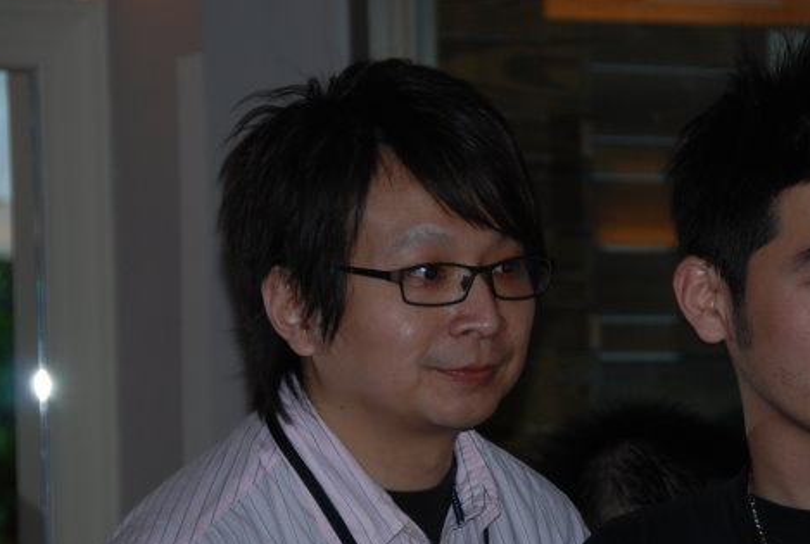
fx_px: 5476
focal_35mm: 243
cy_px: 434
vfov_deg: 5.7
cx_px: 603
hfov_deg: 8.4
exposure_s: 1/60
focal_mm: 95
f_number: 5.3
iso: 200
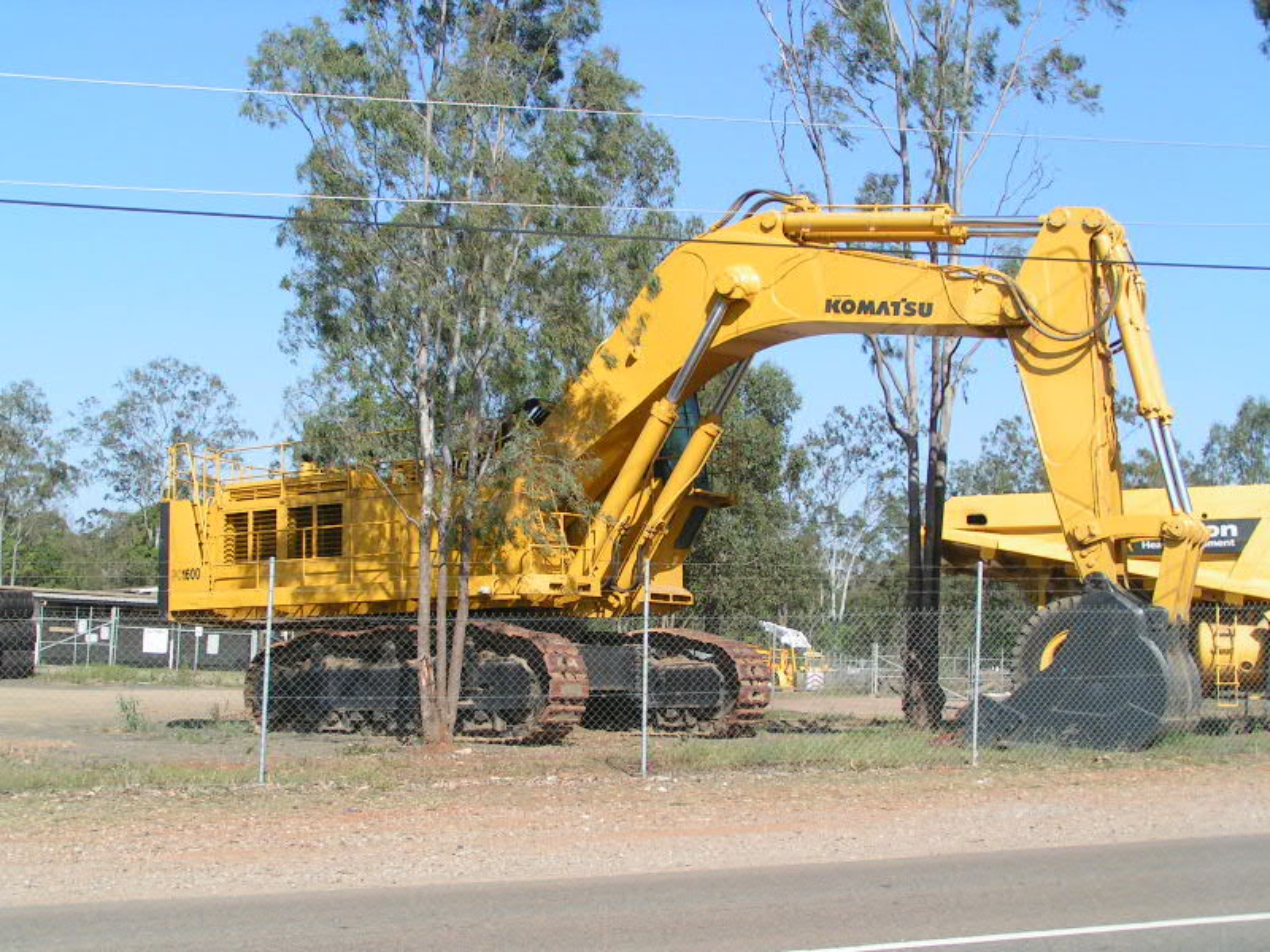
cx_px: 635
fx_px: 1724
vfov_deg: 30.9
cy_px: 476
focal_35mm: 47
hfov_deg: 40.4
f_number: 5.6
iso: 50
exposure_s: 1/320
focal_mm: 7.3
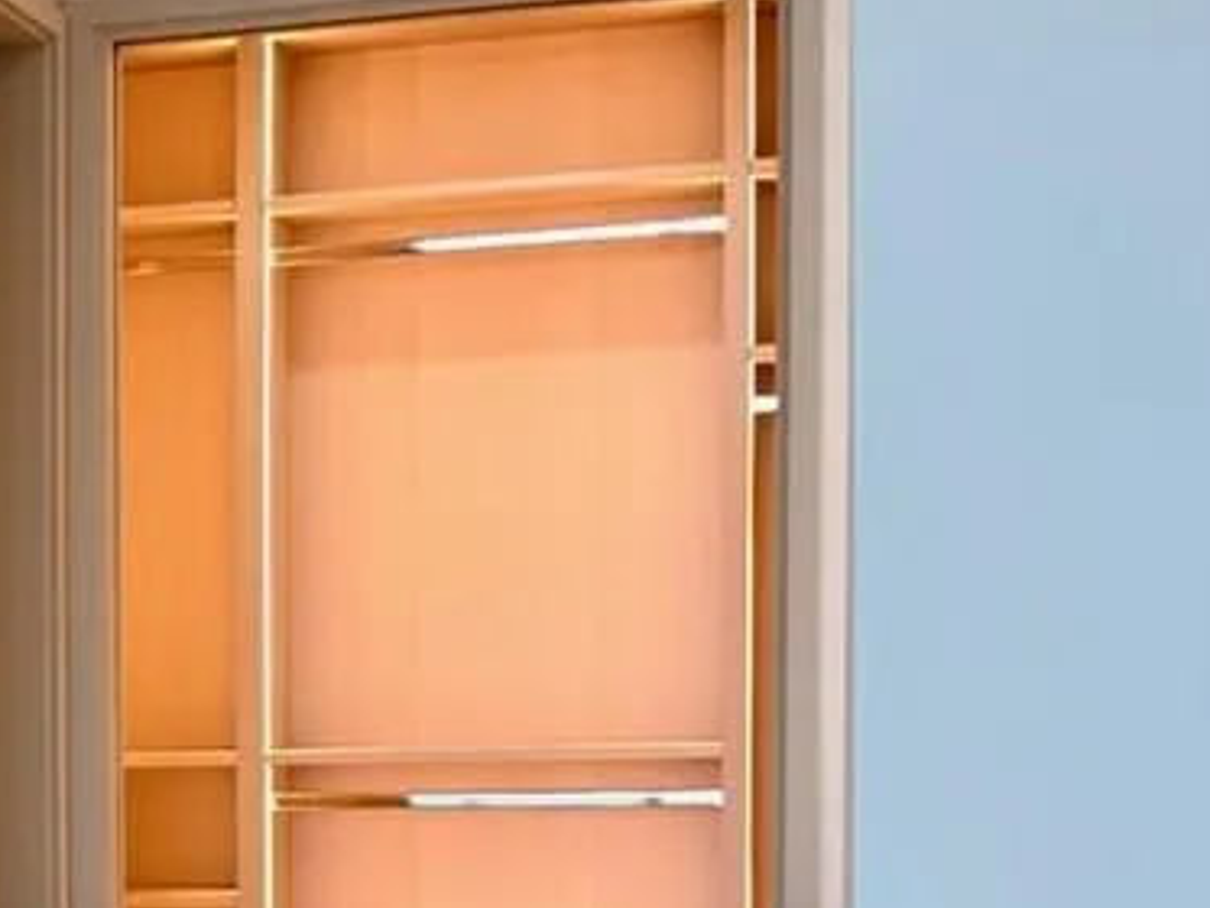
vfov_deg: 14.2
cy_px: 902
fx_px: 3602
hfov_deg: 16.9
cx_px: -717
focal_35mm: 103
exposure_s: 1/120
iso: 100
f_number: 1.78
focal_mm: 6.76
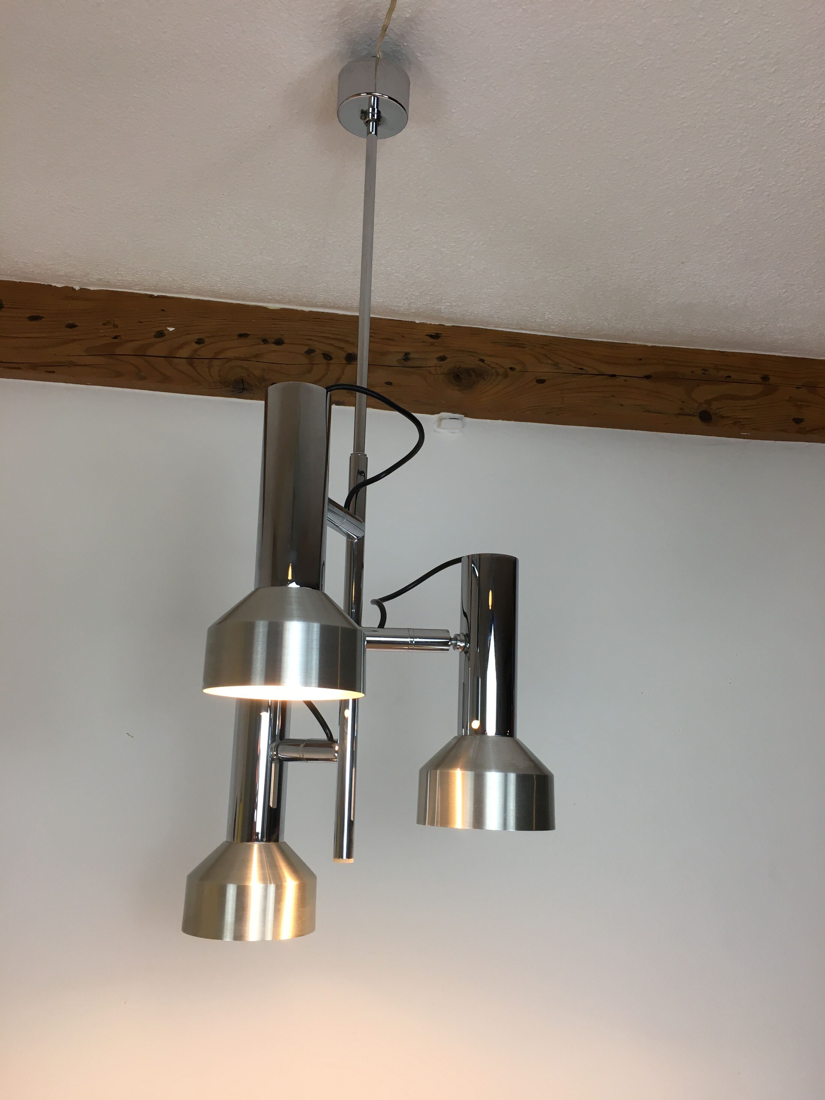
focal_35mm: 29
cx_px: 412
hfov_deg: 48.2
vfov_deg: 61.7
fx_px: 922
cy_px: 550
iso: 25
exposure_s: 1/33
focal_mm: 4.15
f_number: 2.2
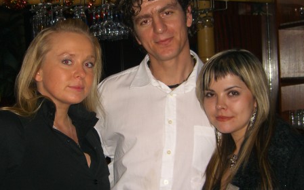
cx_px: 127
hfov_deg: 37.4
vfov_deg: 24.0
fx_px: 447
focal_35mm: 54
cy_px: 93
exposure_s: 1/60
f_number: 2.8
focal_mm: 7.9
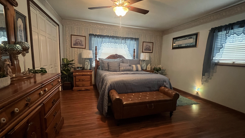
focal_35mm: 15
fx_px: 97
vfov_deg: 70.5
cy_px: 72
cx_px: 123
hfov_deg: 103.0
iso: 1250
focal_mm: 1.57
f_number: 1.8
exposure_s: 1/40
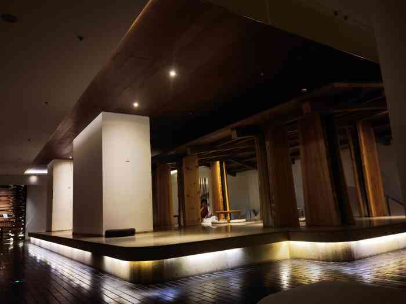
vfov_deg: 51.4
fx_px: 317
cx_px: 203
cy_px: 152
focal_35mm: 27
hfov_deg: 65.3
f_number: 1.9
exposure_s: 1/33.3
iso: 320
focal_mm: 6.67
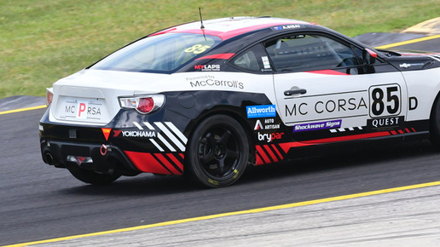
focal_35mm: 756
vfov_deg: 1.6
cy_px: 58
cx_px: 330
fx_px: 8818
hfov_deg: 2.9
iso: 800
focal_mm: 310
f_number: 11
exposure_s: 1/640
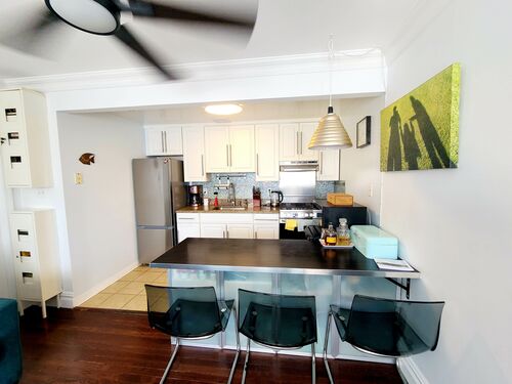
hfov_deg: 106.2
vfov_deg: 89.9
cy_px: 192
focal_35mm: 13
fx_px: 192
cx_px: 256
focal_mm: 2.2
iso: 160
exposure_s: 1/60.2
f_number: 2.2
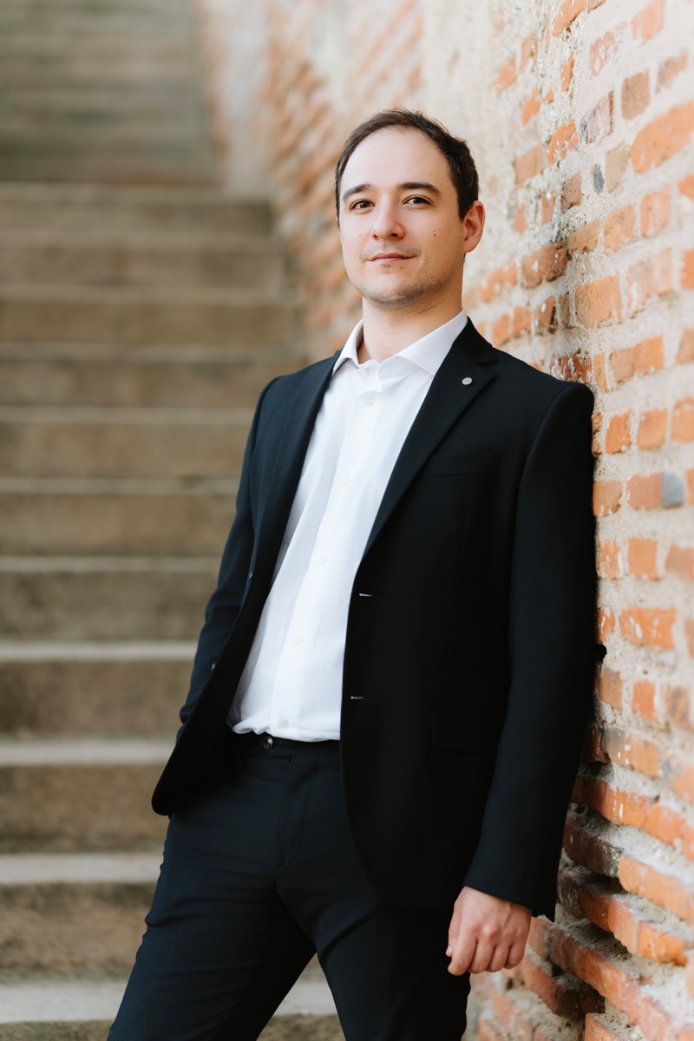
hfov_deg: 16.1
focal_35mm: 85
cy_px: 520
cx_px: 347
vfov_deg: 23.9
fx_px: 2458
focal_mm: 85
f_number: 1.8
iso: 100
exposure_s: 1/250
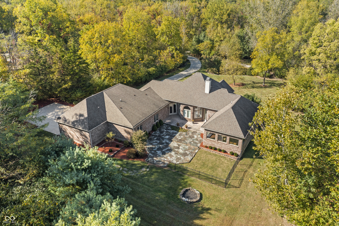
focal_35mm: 28
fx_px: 264
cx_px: 170
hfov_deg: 65.5
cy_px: 113
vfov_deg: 46.4
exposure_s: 1/120
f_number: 4.5
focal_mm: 10.26
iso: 100
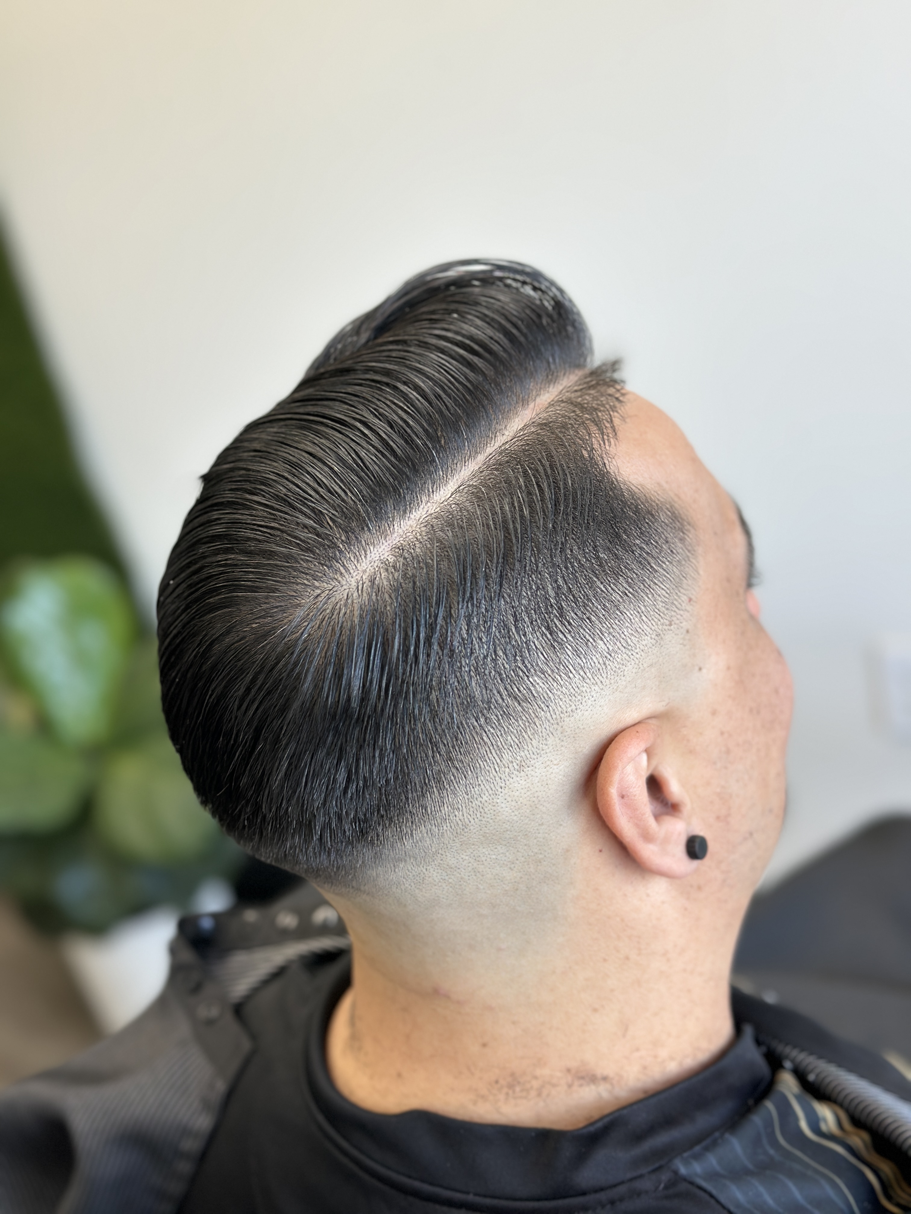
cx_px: 456
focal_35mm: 48
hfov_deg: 30.3
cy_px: 607
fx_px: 1684
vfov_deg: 39.7
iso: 64
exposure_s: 1/122
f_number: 1.78
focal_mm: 6.86
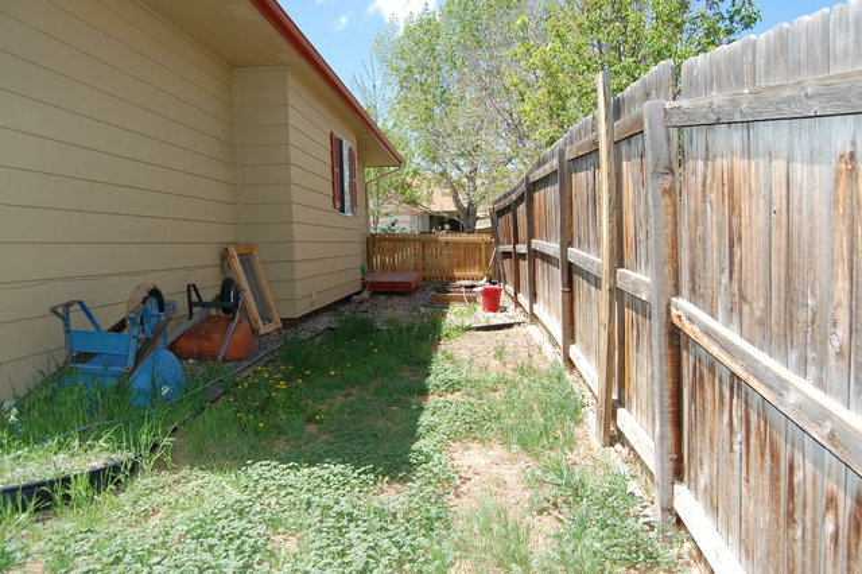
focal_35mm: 27
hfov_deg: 67.4
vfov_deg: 47.9
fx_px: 646
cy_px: 287
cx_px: 431
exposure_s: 1/400
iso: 200
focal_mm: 18
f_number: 5.6
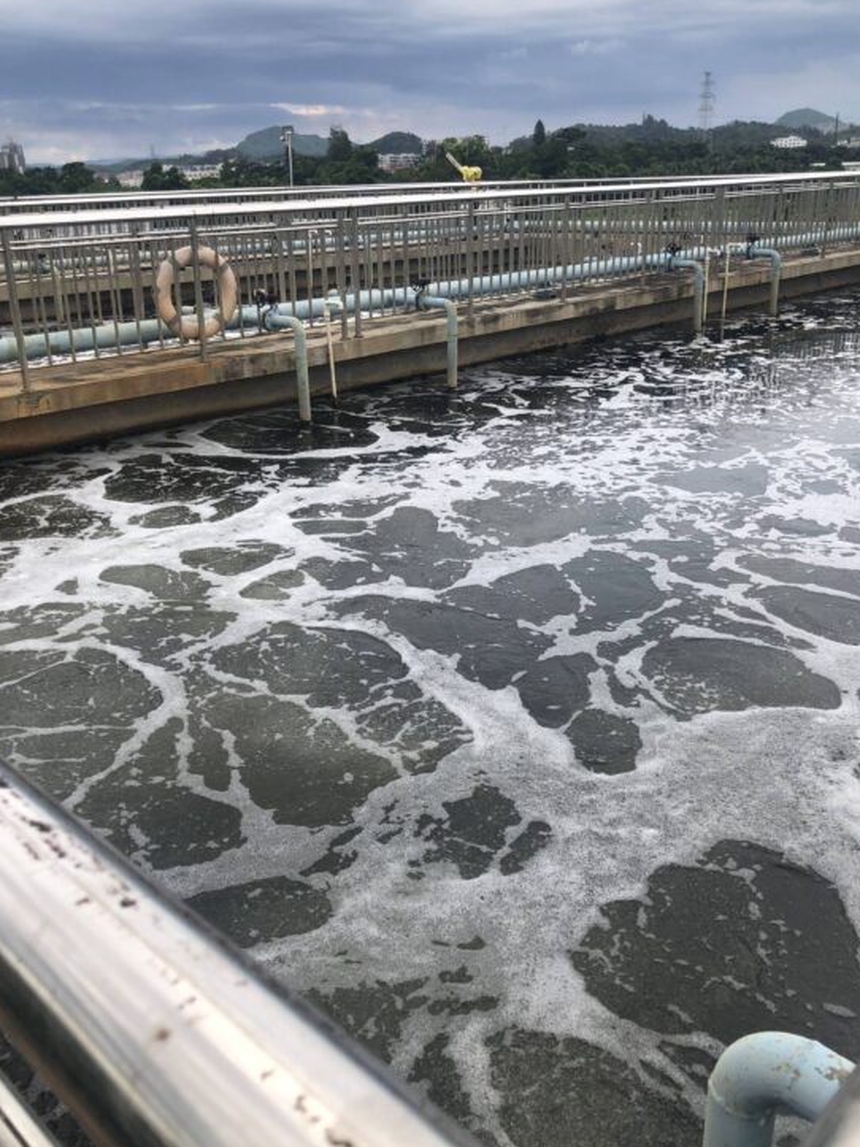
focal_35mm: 31
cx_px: 413
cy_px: 546
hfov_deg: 45.4
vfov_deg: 58.3
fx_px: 1027
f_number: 1.8
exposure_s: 1/1499
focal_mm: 3.99
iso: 20
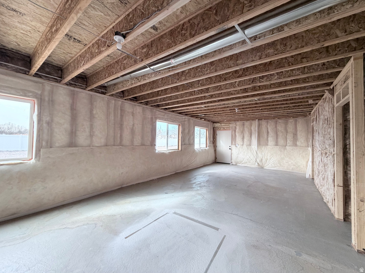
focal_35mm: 14
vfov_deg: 85.7
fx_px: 148
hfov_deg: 102.1
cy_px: 136
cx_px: 182
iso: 250
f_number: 2.2
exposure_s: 1/121
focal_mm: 2.22
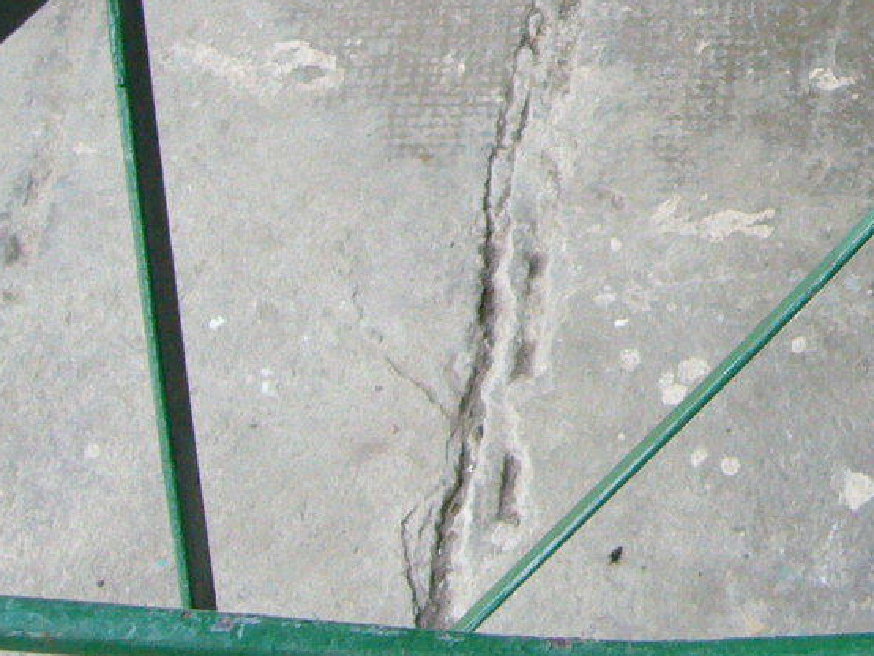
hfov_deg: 18.4
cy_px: -16
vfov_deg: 14.4
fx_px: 2551
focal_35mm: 101
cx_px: 1071
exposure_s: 1/15
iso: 200
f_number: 2.8
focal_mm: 5.8
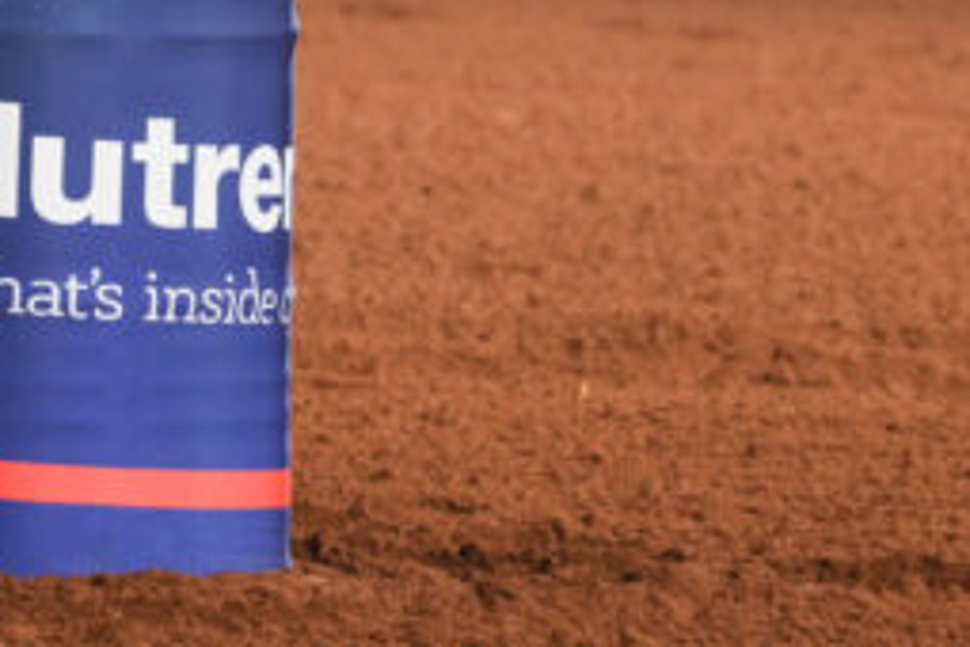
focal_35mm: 602
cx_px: -605
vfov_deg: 2.3
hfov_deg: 3.4
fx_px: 16219
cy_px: -310
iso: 640
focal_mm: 150
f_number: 5.6
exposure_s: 1/250
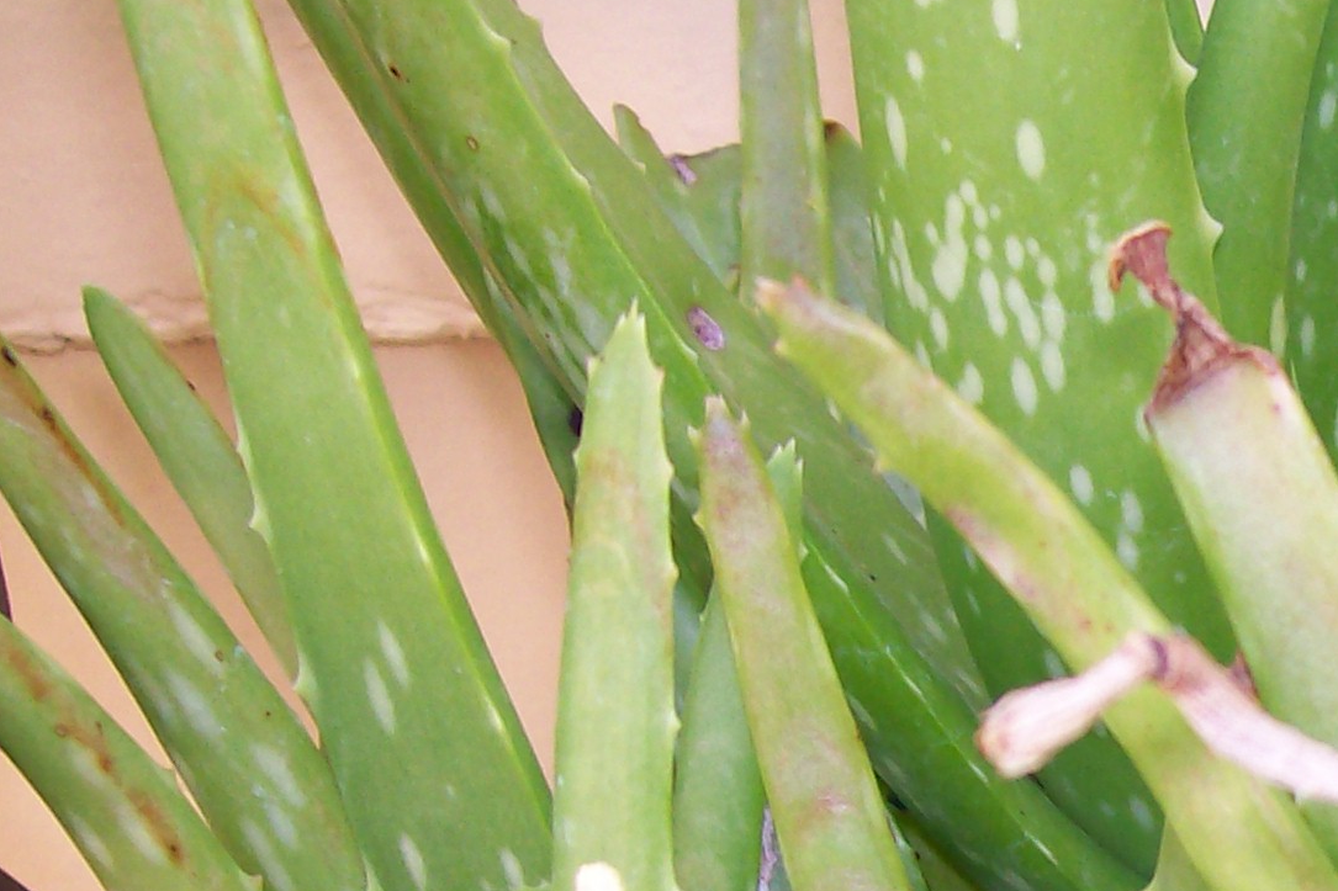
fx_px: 3939
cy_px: 1174
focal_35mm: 106
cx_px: 1611
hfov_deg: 18.3
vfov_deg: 12.5
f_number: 2.7
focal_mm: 6
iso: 80
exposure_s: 1/64
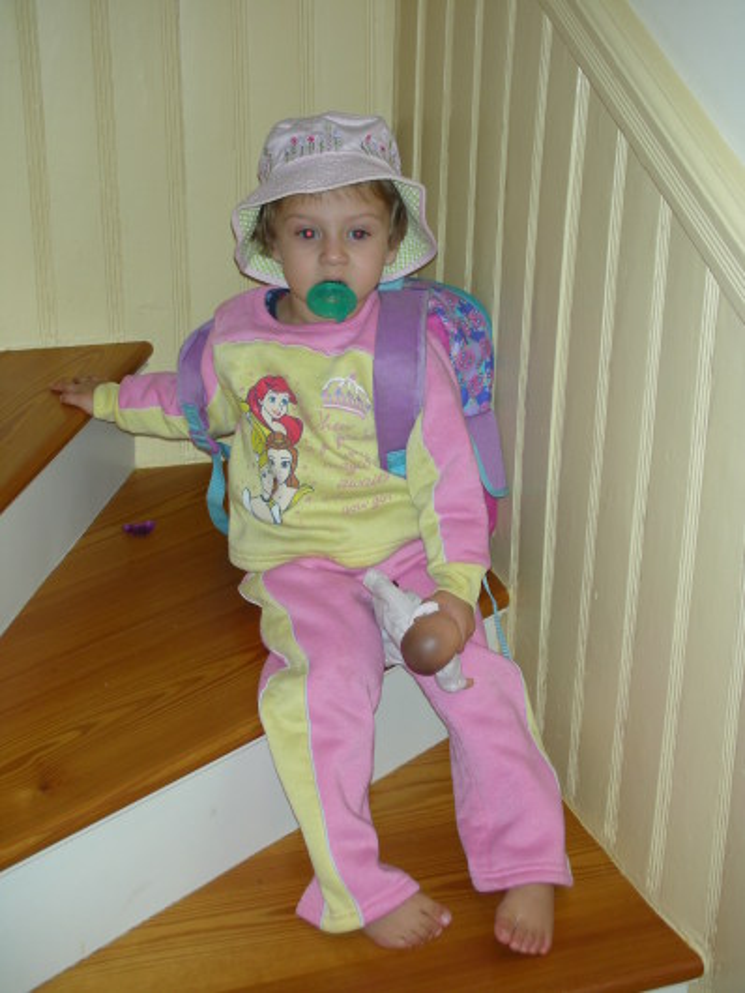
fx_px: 1520
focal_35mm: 53
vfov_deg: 36.2
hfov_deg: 27.5
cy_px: 496
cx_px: 372
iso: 67
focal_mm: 8.8
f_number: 3.5
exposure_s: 1/60
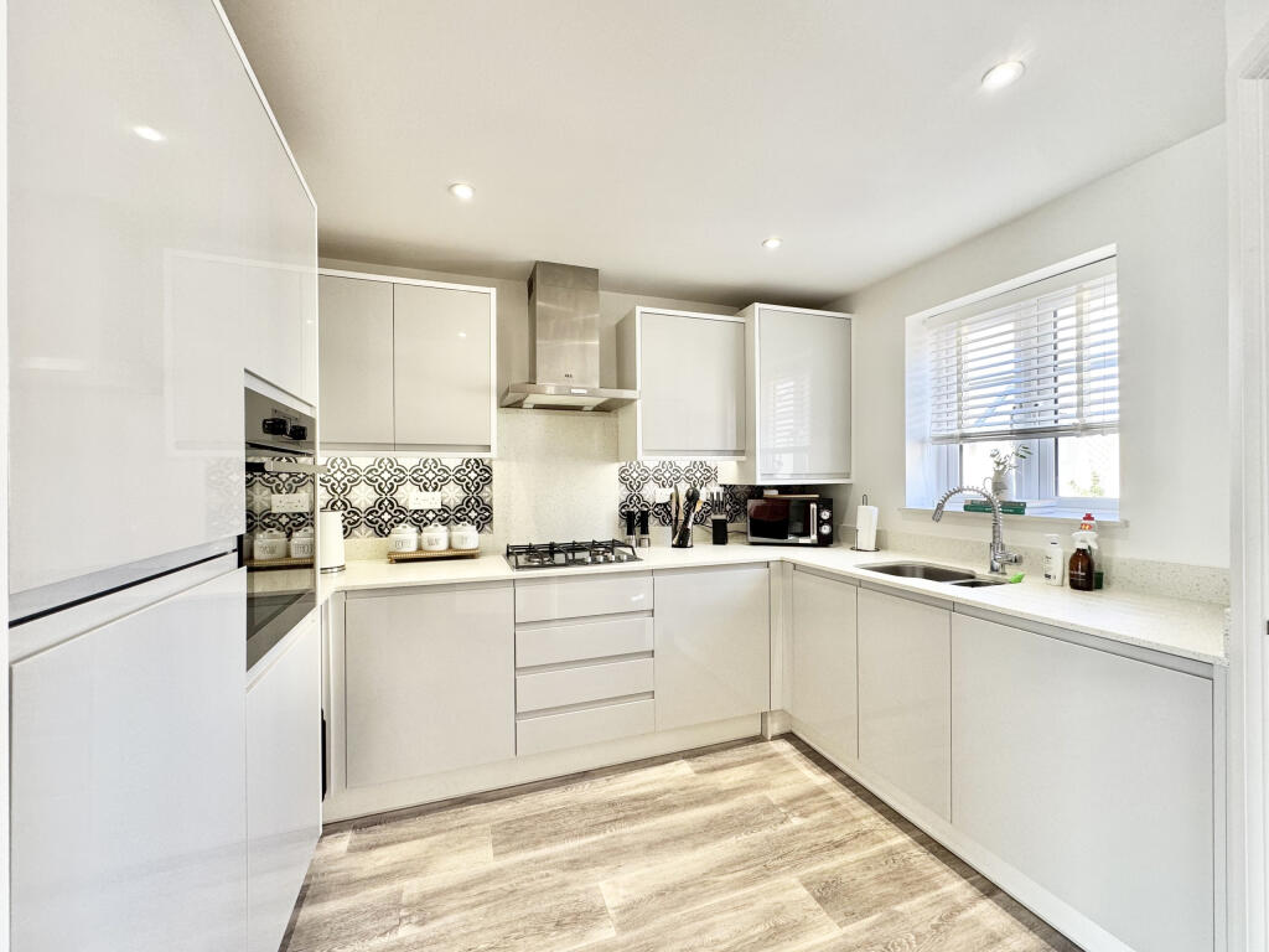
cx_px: 634
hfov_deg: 102.1
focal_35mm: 14
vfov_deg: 85.7
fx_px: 513
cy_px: 476
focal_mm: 2.22
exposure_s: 1/99
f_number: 2.2
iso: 125
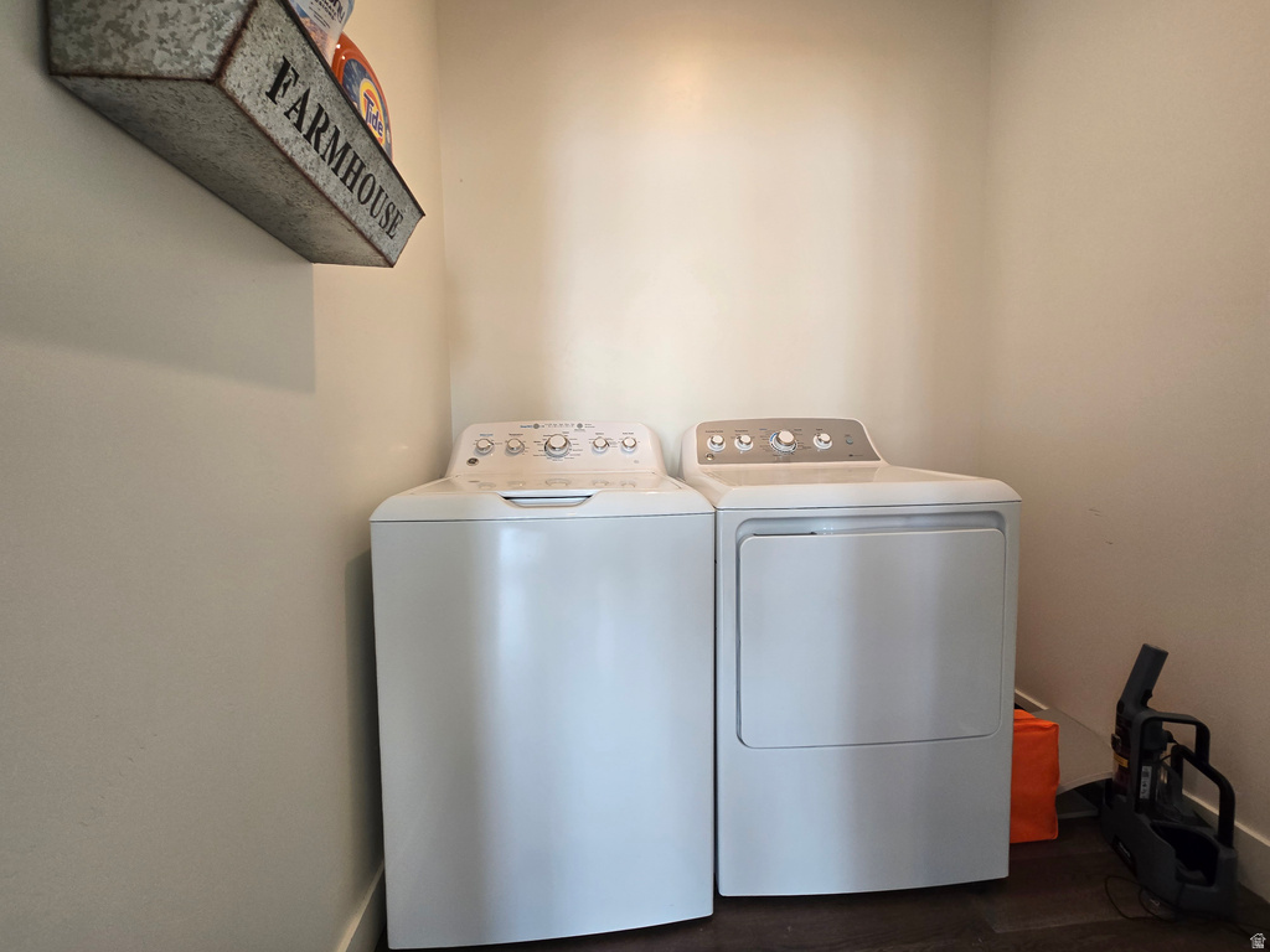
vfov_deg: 89.9
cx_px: 635
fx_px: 477
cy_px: 476
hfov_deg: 106.2
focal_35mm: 13
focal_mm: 2.2
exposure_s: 1/60
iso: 80
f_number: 2.2
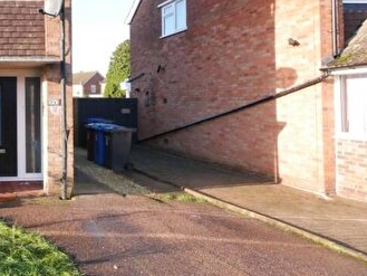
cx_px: -14
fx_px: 361
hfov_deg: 44.4
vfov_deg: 41.5
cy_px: 103
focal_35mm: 34
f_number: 5
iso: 200
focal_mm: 8
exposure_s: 1/160
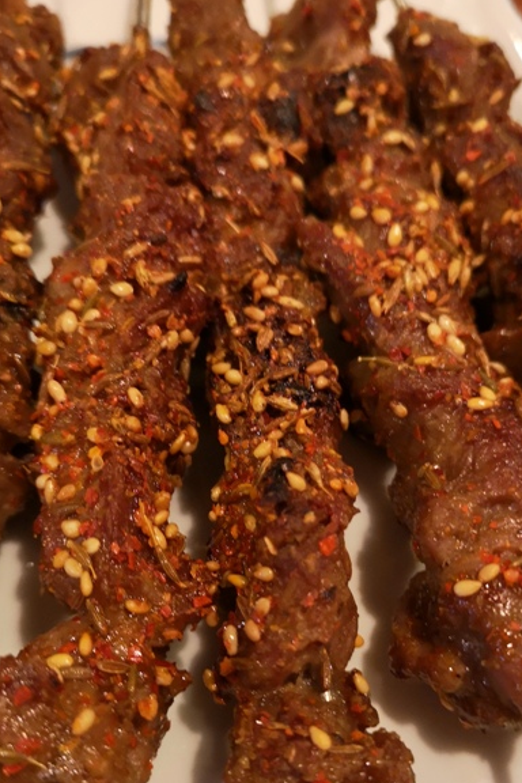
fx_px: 848
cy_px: 487
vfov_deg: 49.1
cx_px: 288
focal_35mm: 39
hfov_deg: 34.2
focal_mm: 3.95
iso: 640
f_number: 1.8
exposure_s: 1/20
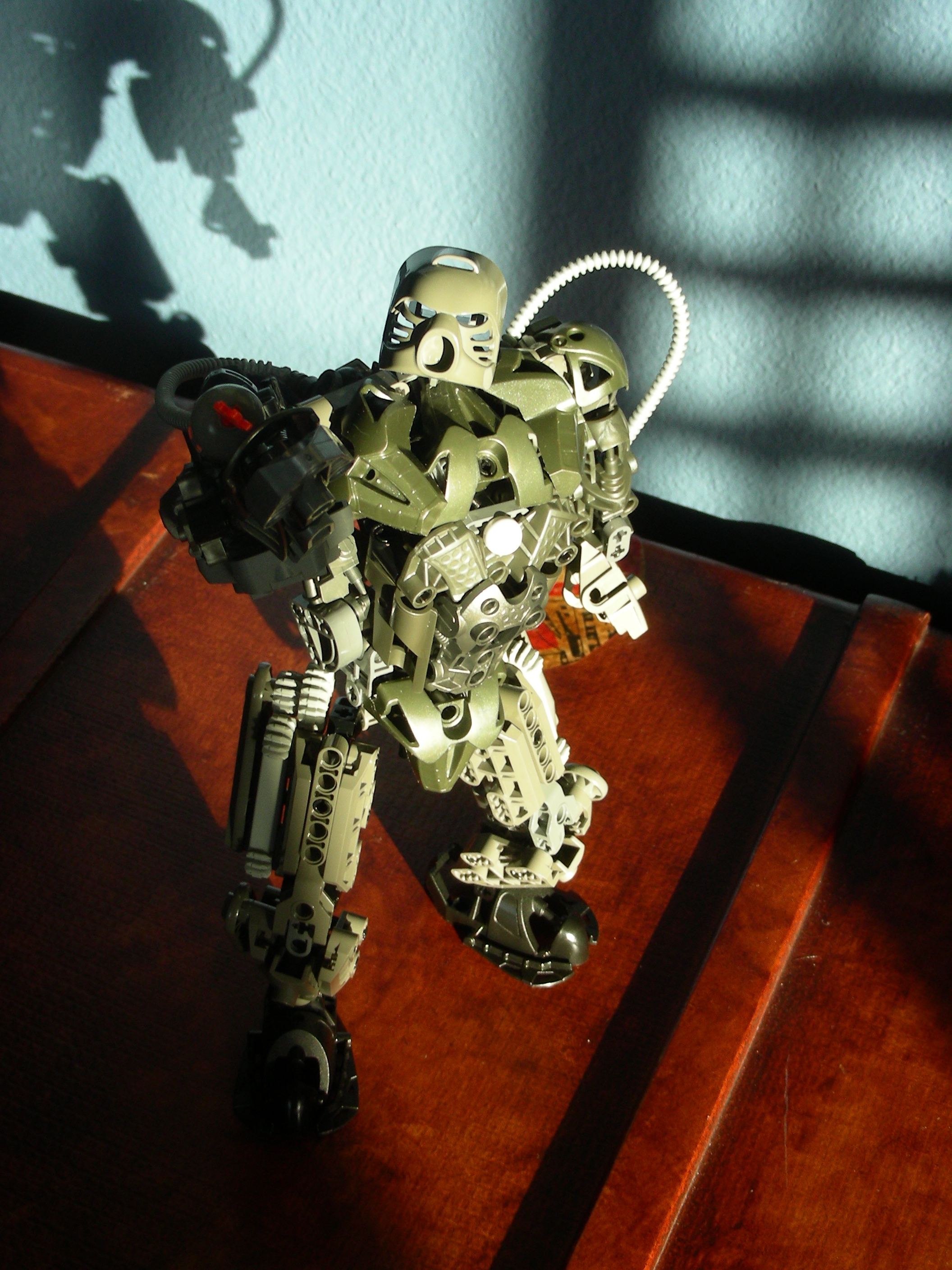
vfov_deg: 30.7
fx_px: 2310
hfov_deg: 23.3
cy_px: 635
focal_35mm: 63
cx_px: 476
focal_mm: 10.5
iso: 50
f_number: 4
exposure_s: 1/97.7
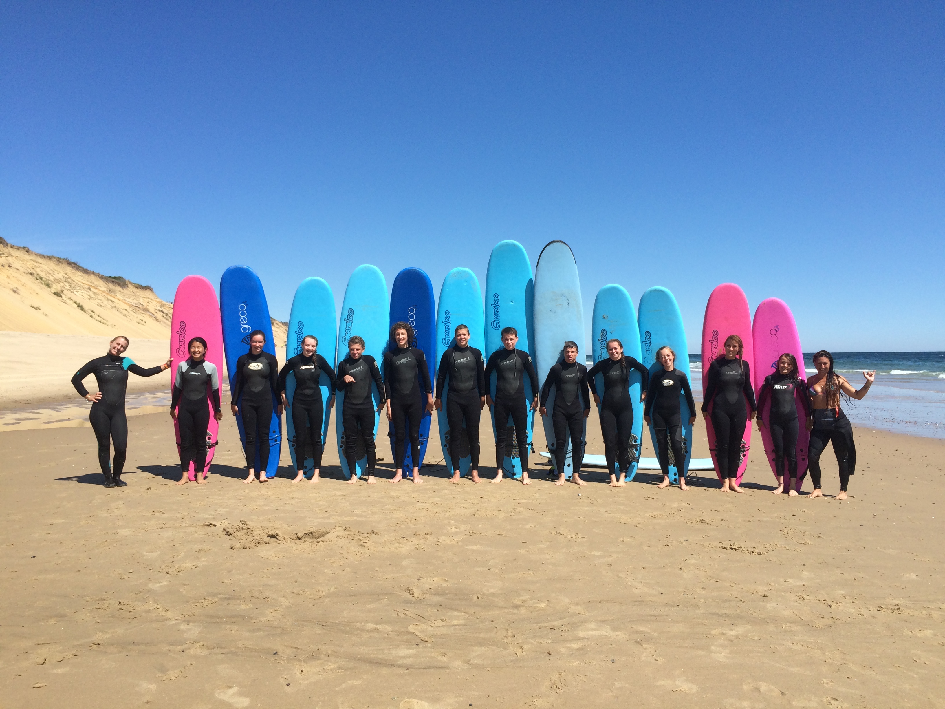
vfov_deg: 48.2
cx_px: 472
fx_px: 792
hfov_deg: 61.7
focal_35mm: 29
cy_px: 354
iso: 32
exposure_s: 1/2415
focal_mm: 4.15
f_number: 2.2
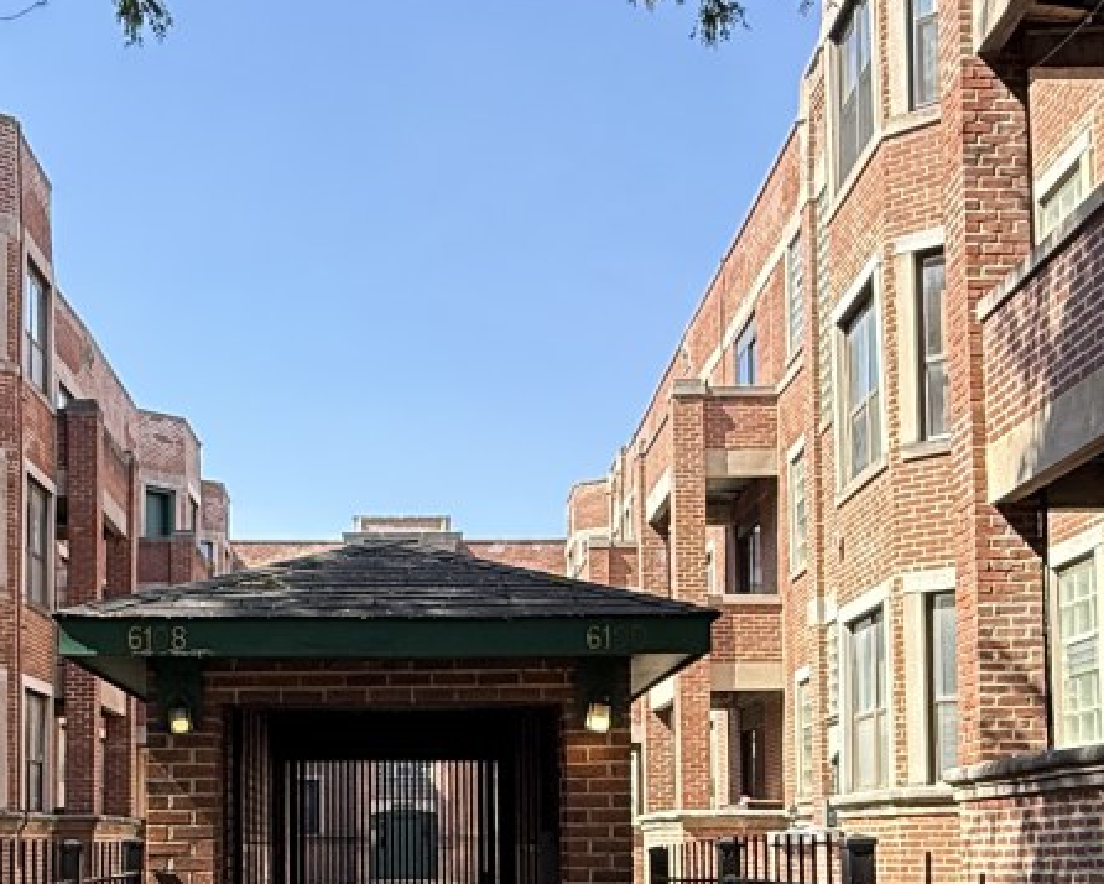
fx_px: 1601
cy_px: 758
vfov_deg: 29.8
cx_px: 428
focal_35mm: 49
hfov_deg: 37.9
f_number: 2.2
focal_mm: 2.22
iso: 50
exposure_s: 1/672
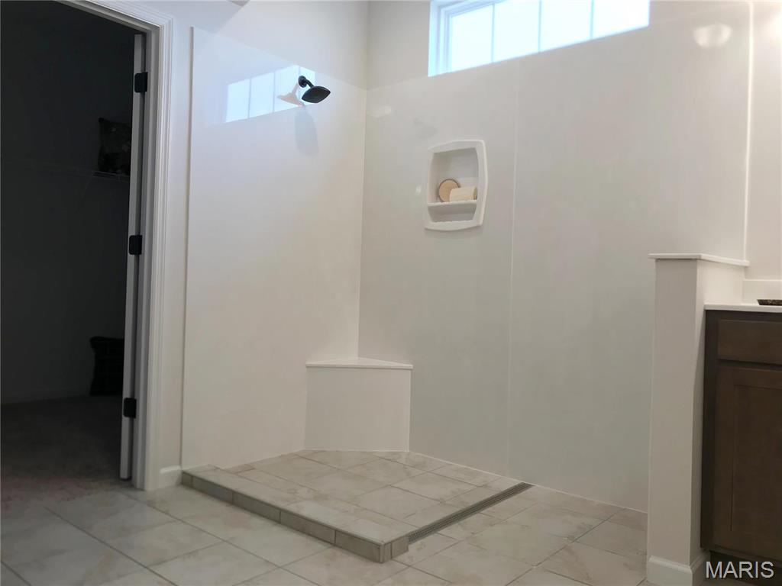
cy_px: 293
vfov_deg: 49.7
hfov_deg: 63.4
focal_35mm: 28
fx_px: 633
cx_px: 391
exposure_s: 1/60
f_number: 1.8
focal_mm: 3.99
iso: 20
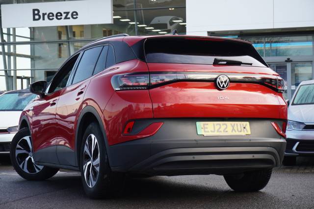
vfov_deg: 18.9
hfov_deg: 28.1
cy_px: 104
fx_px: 628
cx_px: 157
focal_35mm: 72
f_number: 5.6
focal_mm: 48
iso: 400
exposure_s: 1/90
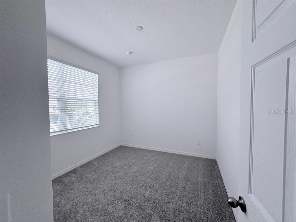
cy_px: 111
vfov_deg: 85.7
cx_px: 148
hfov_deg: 102.1
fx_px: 120
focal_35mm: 14
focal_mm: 2.22
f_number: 2.2
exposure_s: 1/211
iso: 64
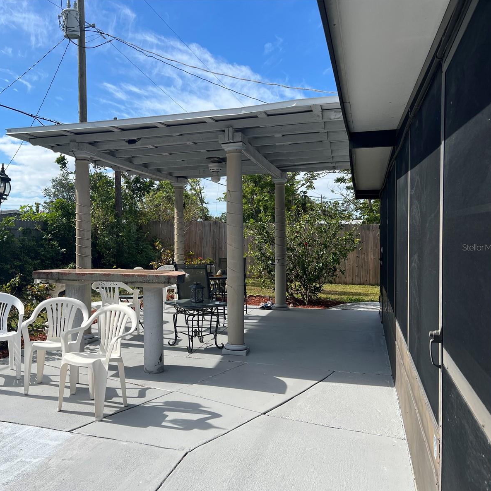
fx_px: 497
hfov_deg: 51.7
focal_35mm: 31
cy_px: 247
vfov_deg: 52.5
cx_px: 170
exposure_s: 1/4831
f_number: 1.5
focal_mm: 5.7
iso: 50
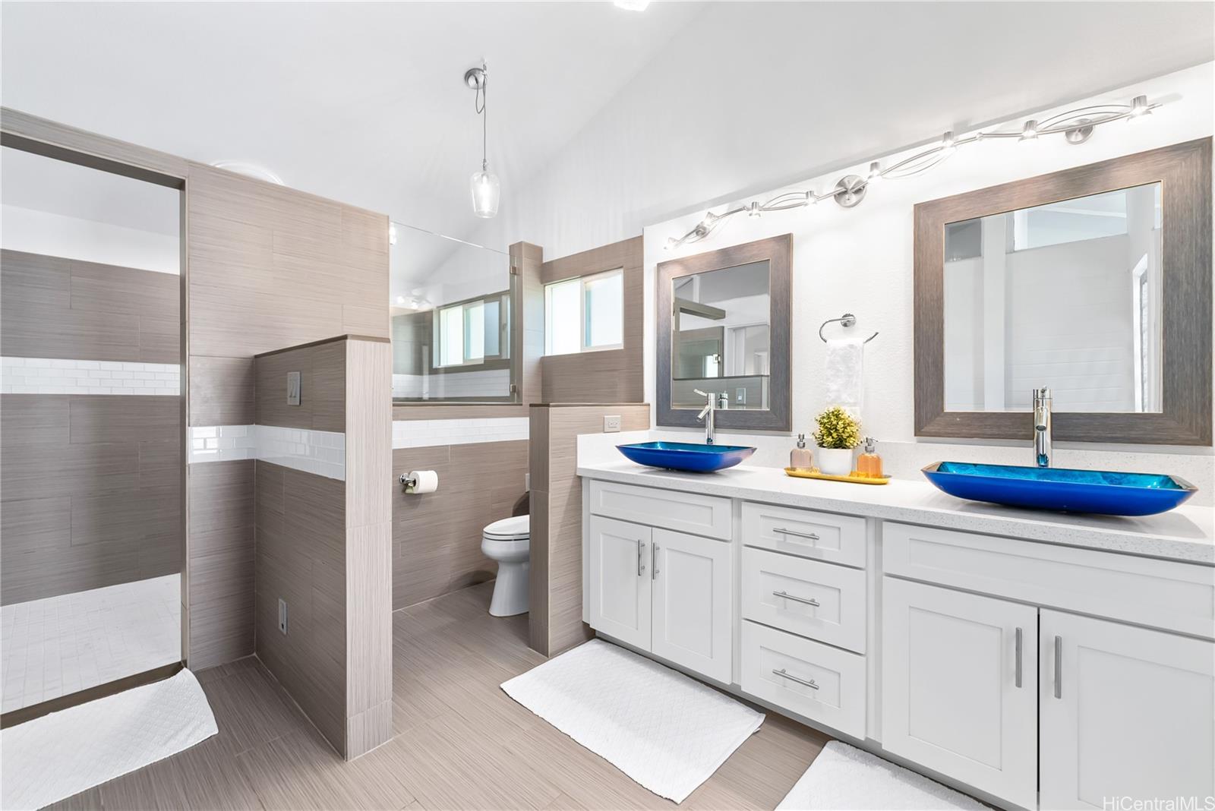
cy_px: 406
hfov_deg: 104.2
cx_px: 608
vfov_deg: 81.3
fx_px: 473
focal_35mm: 14
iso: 100
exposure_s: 1/8
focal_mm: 14
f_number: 6.3
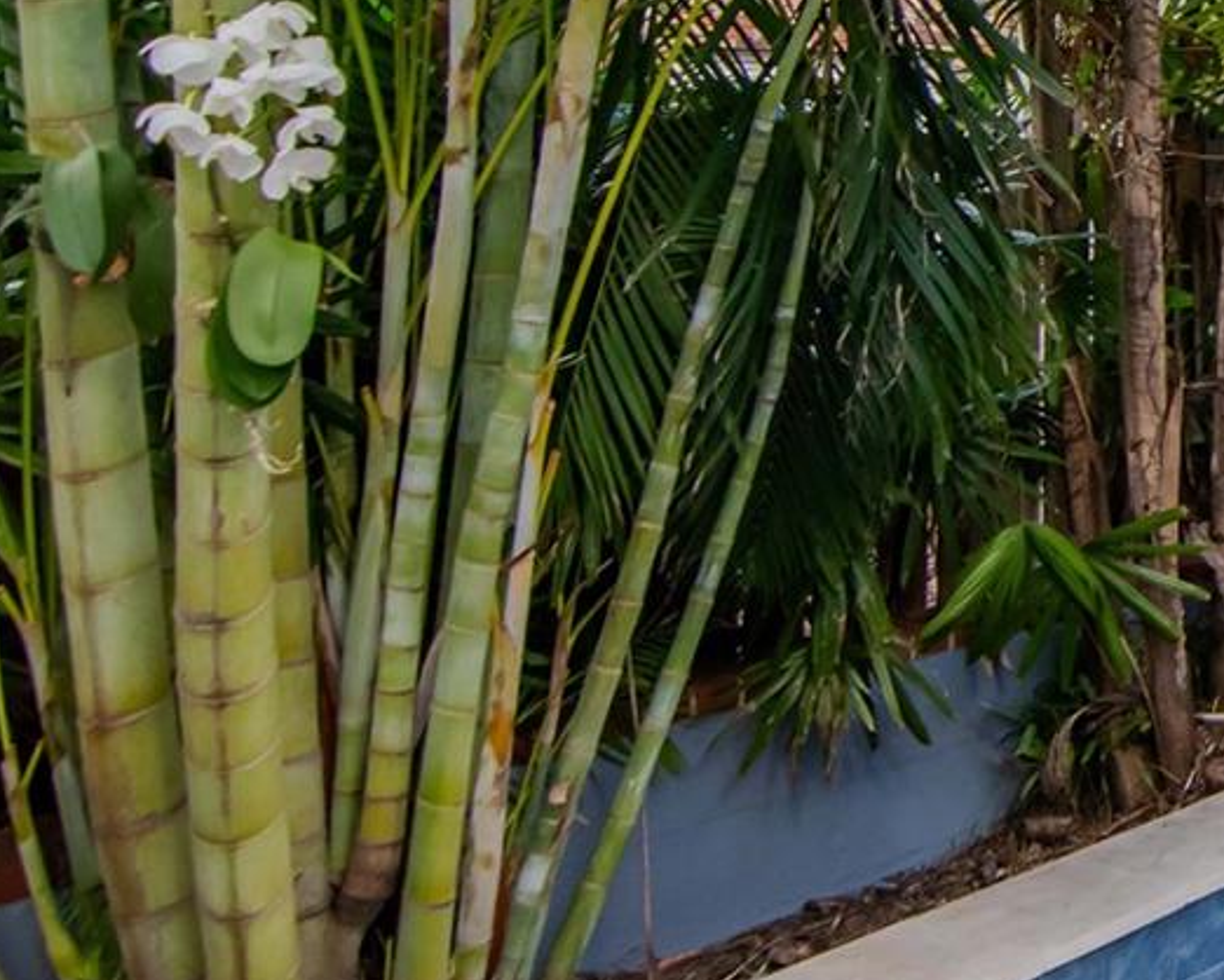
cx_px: 1824
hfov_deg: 27.5
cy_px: 183
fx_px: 1719
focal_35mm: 47
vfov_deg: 31.0
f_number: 7.1
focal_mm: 11
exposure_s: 1/160
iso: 1000
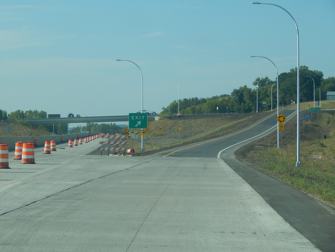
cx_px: 168
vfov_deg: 11.2
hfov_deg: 14.9
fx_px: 1277
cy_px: 126
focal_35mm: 132
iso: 125
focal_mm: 23.4
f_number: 4.8
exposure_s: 1/800
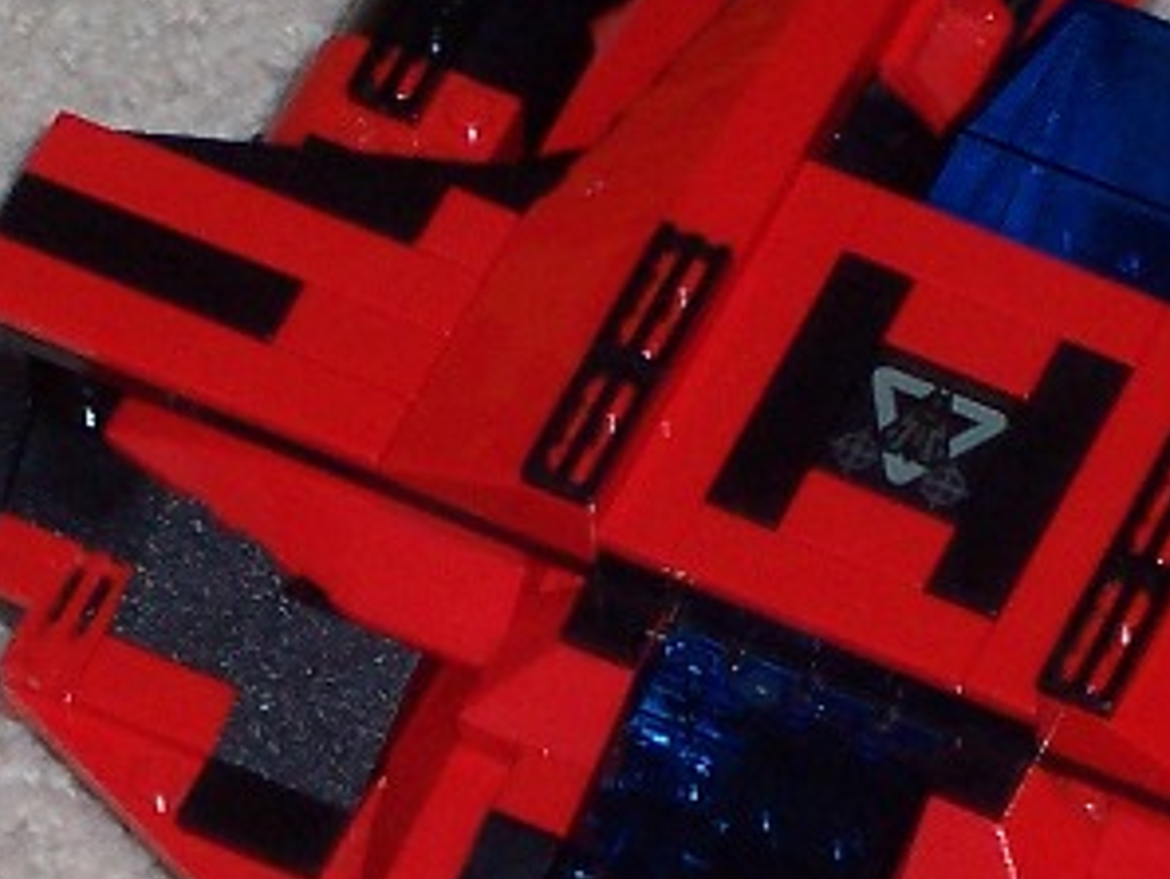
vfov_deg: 3.9
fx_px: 12950
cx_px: 808
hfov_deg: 5.2
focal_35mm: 383
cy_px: 639
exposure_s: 1/90
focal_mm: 16.8
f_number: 4.8
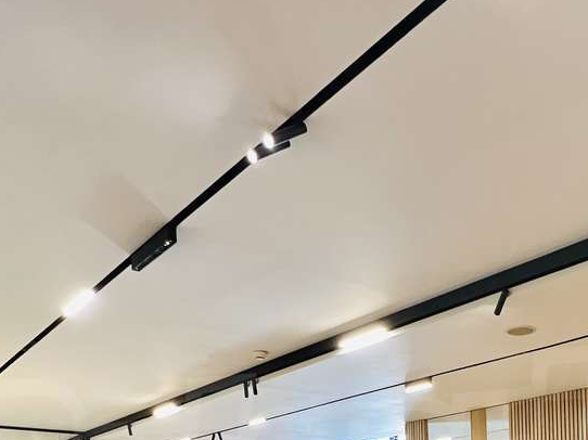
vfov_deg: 32.7
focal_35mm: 36
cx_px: 438
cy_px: 526
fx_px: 611
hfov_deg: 49.4
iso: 640
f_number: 1.8
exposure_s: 1/50
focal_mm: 1.57
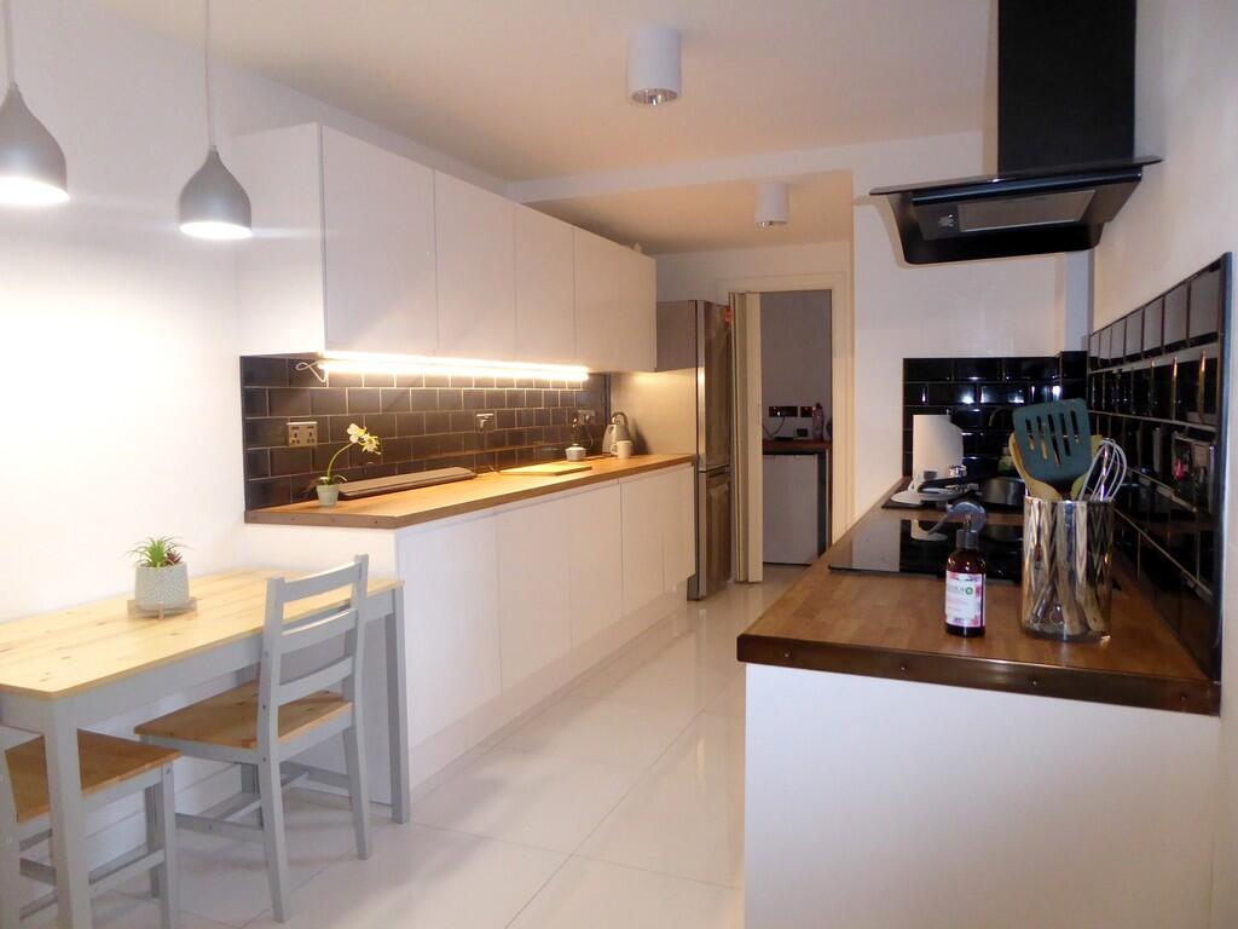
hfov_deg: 69.4
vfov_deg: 54.9
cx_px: 619
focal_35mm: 25
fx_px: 894
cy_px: 464
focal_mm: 4.3
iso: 500
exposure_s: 1/60
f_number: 3.3
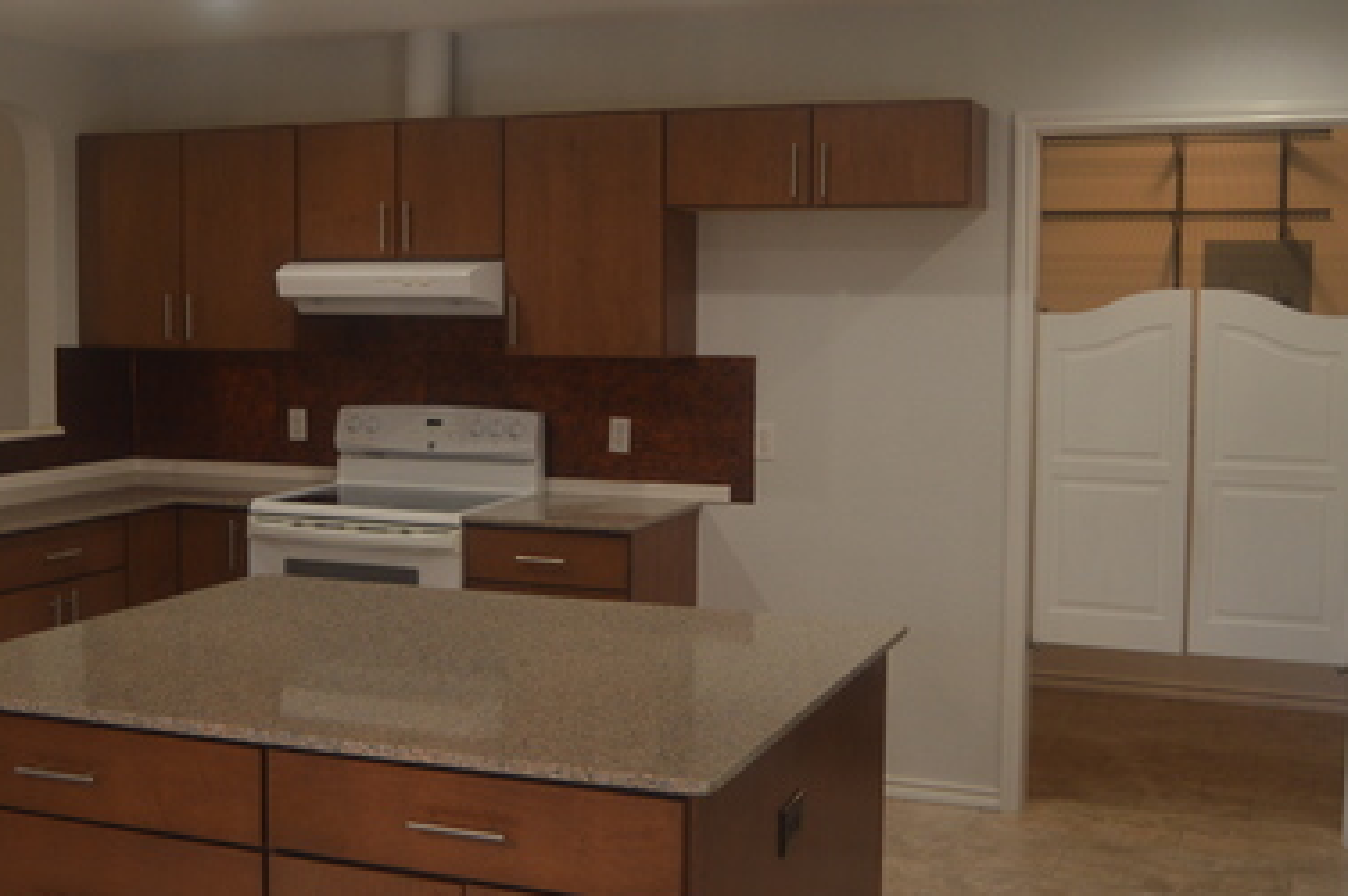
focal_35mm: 46
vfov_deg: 29.2
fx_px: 1721
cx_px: 484
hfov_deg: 42.4
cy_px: 419
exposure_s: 1/60
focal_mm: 18
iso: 400
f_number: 3.5
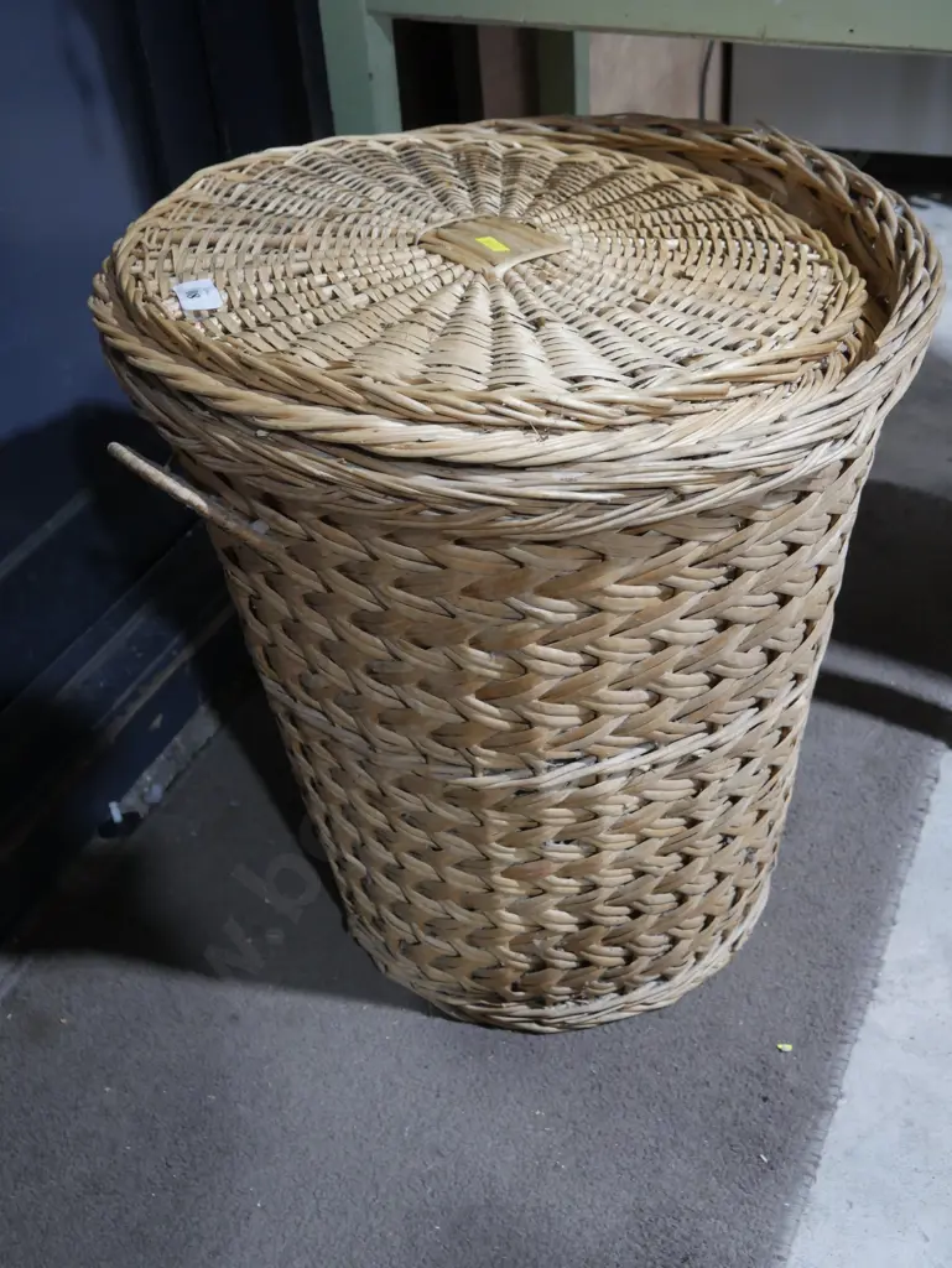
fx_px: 1392
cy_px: 634
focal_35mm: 38
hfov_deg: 37.8
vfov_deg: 49.0
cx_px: 476
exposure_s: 1/60
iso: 1000
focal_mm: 19
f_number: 4.5
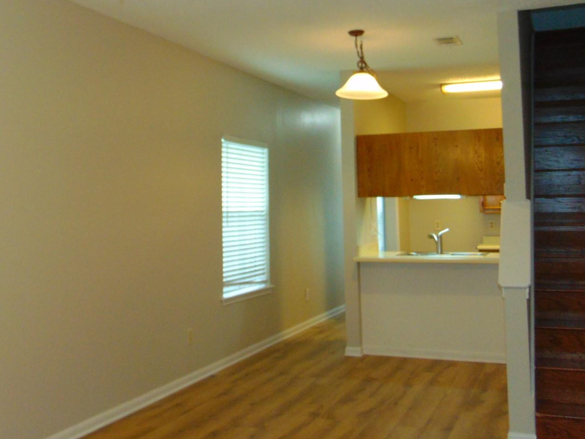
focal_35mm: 41
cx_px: 283
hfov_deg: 45.8
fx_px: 693
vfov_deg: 34.8
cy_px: 144
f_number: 3
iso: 200
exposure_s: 1/30
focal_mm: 4.5
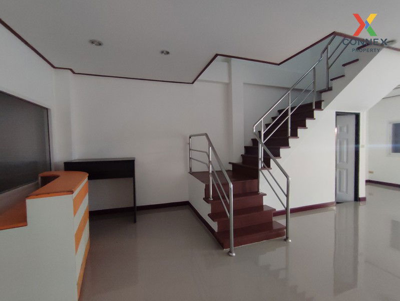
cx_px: 200
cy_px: 150
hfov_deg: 94.5
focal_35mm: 16
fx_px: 185
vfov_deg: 78.2
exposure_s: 1/33
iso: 716
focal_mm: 1.65
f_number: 2.2
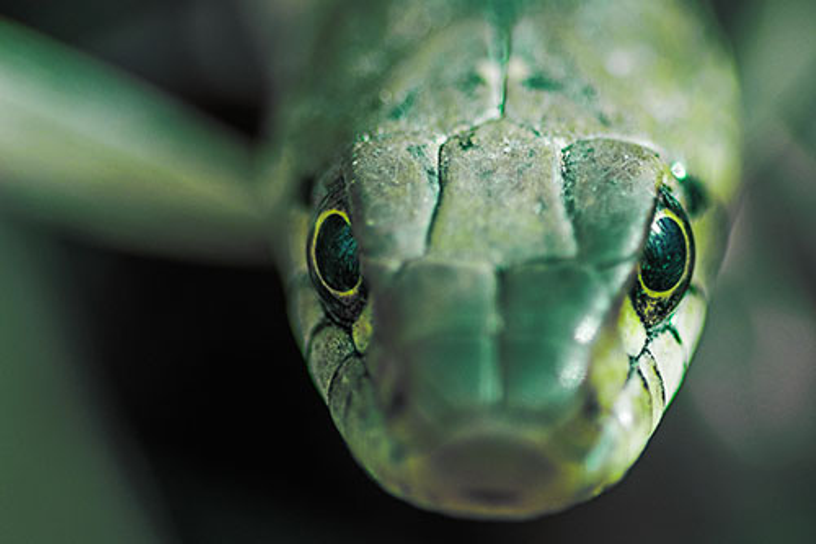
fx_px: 4758
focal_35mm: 210
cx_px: 408
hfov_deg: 9.8
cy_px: 272
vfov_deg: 6.5
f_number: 8
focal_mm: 210
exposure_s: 1/250
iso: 360
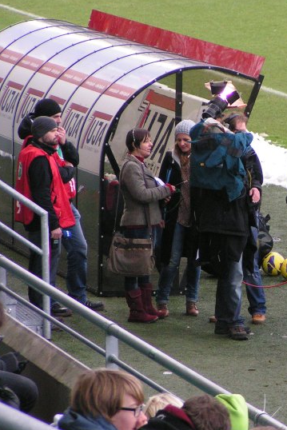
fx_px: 4362
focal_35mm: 365
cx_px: 259
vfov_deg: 5.6
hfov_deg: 3.8
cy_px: 204
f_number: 3.5
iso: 200
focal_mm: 36.1
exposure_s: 1/160
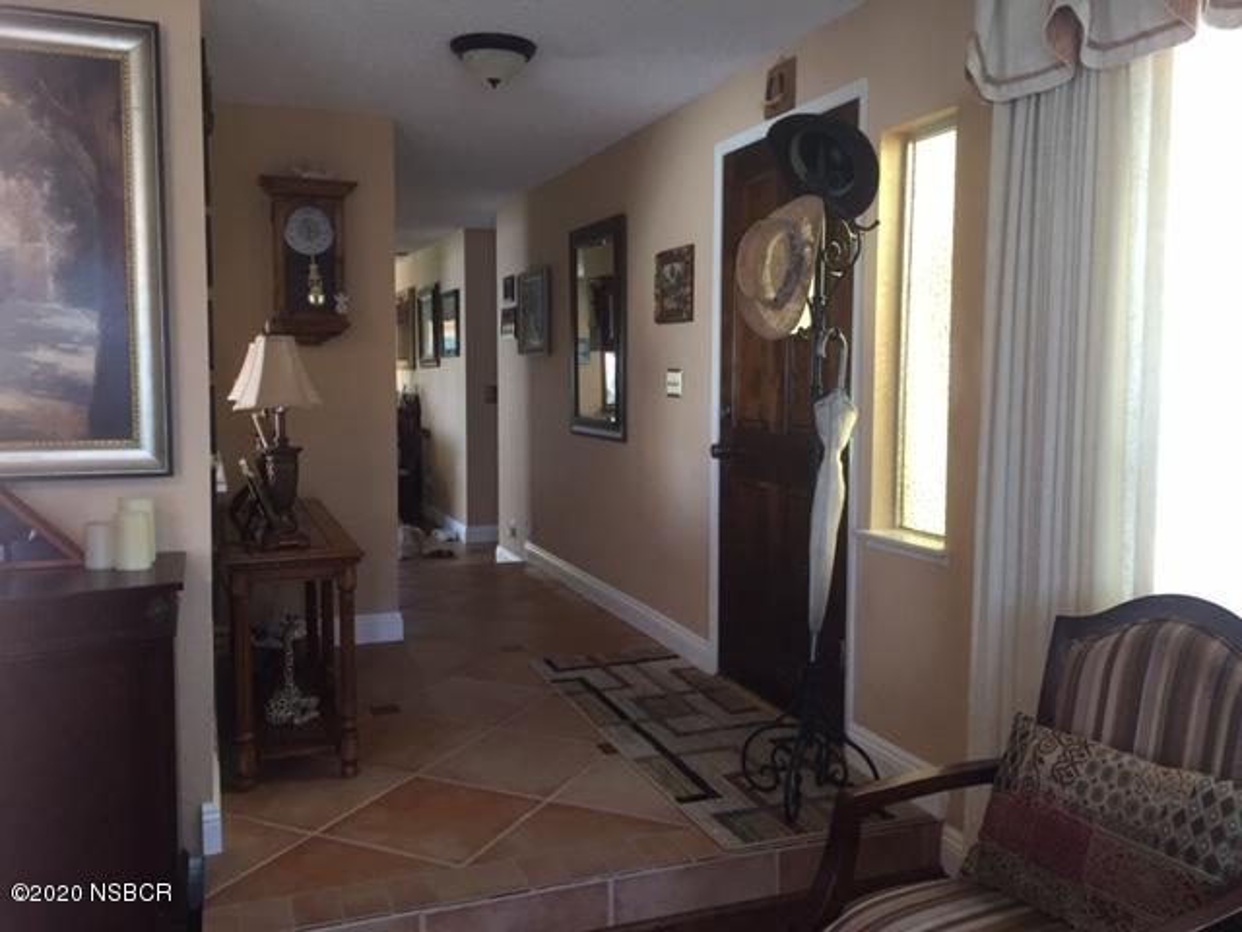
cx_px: 621
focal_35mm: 29
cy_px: 466
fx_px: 1041
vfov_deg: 48.2
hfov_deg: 61.7
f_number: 2.2
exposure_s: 1/30
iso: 80
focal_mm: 4.15
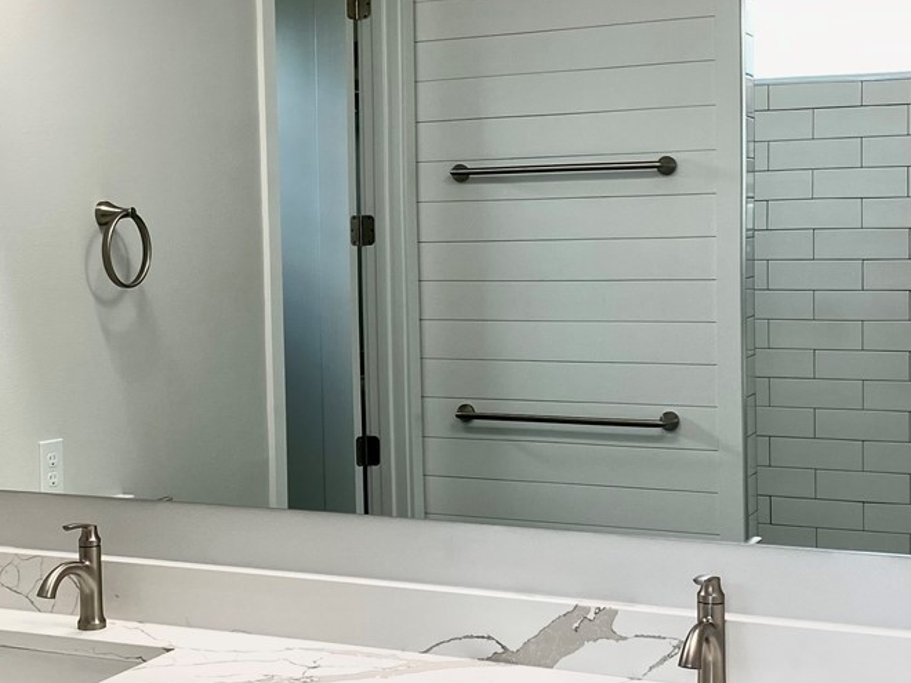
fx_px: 1658
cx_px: 320
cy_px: 338
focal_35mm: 63
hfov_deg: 30.5
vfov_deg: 23.3
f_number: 1.8
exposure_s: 1/120
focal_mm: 4.25
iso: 32
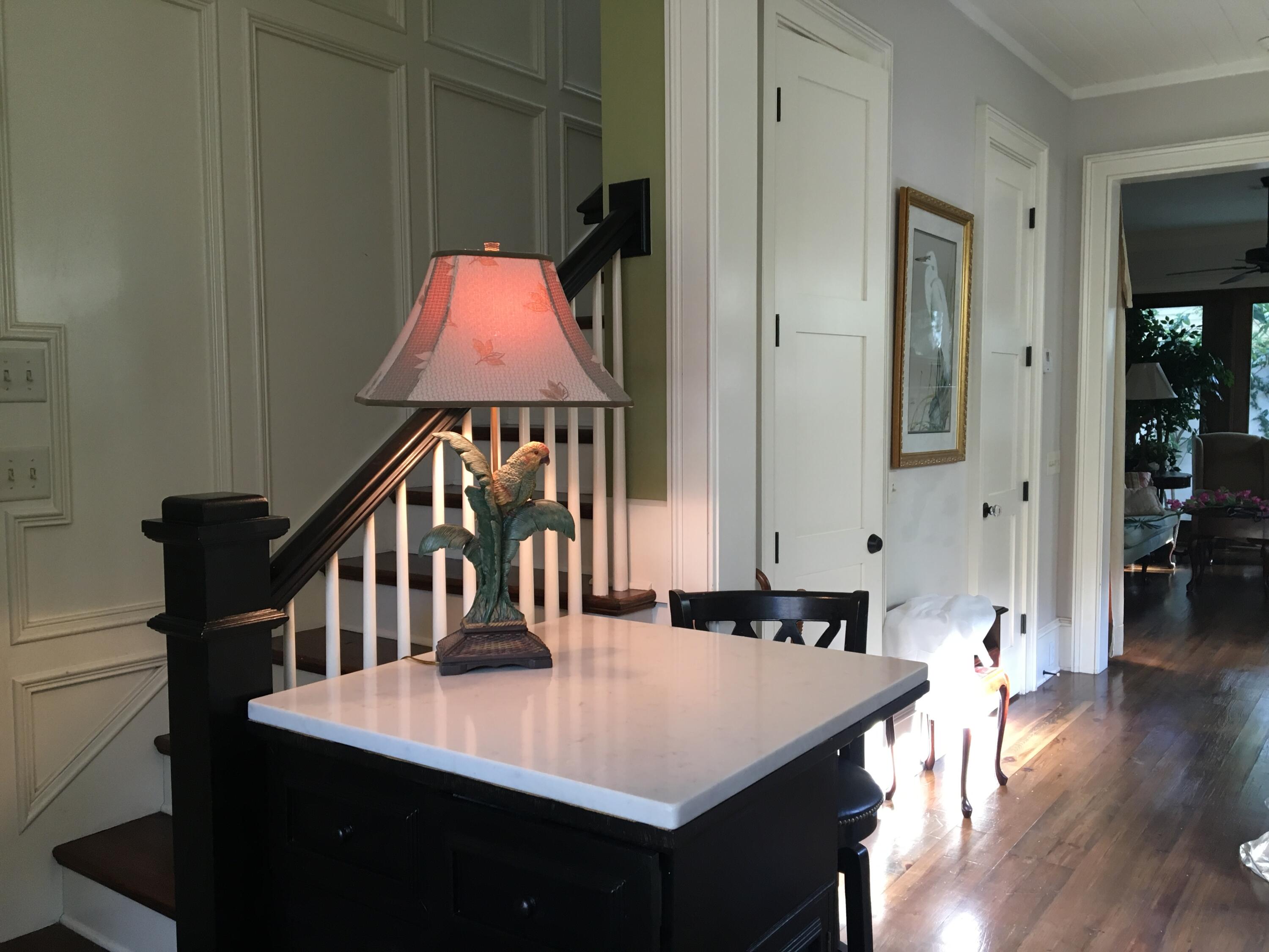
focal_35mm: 29
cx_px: 634
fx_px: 1063
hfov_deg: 61.7
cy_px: 476
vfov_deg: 48.2
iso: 80
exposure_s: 1/30
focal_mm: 4.15
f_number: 2.2
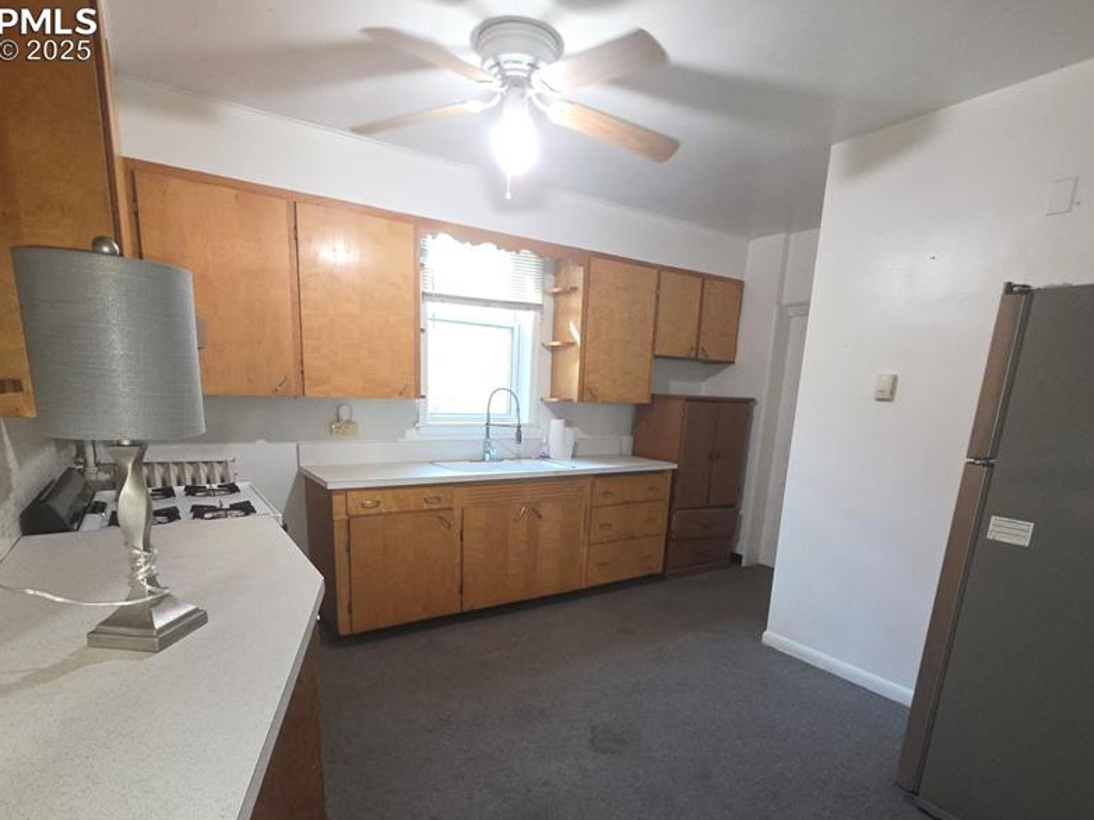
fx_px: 537
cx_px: 532
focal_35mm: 17
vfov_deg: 73.3
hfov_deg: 91.0
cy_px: 519
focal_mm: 2.2
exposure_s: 1/60
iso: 320
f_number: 1.9
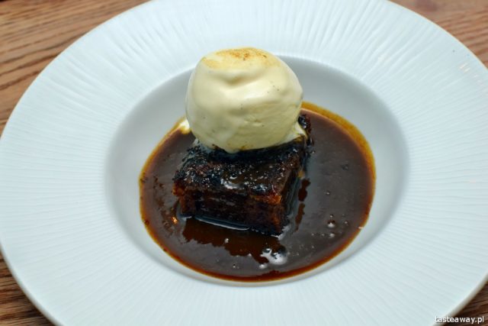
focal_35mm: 52
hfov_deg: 37.8
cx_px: 244
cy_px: 163
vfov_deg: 25.8
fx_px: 712
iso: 400
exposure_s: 1/80
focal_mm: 35
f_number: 8
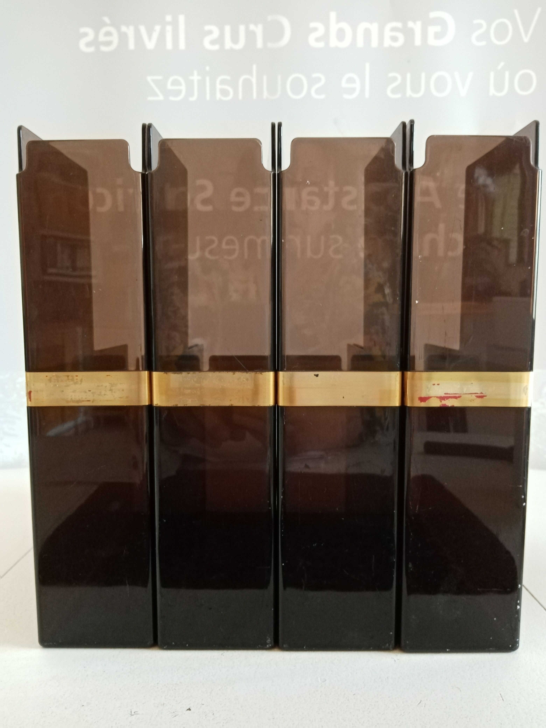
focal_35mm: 26
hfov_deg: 53.1
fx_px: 547
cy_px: 364
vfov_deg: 67.3
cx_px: 273
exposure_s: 1/25
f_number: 1.8
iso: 506
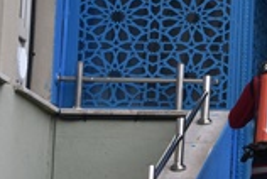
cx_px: 319
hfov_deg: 6.7
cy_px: -36
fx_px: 2266
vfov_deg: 4.5
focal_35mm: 305
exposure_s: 1/500
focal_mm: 48
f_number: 8
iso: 400
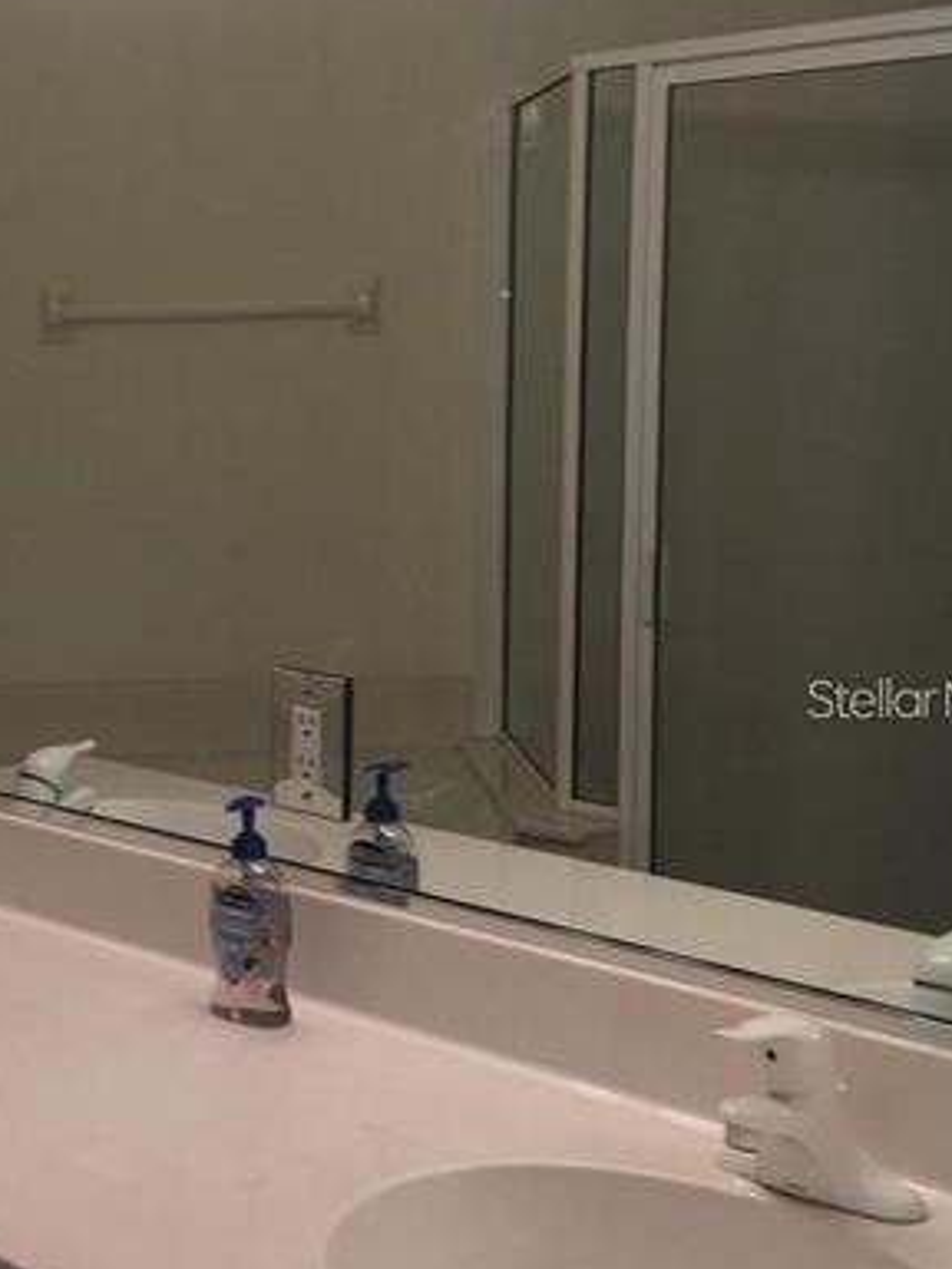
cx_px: 89
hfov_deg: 24.5
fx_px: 2127
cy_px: 697
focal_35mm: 58
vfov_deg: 33.2
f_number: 2.2
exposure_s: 1/35
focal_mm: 4.15
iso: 25
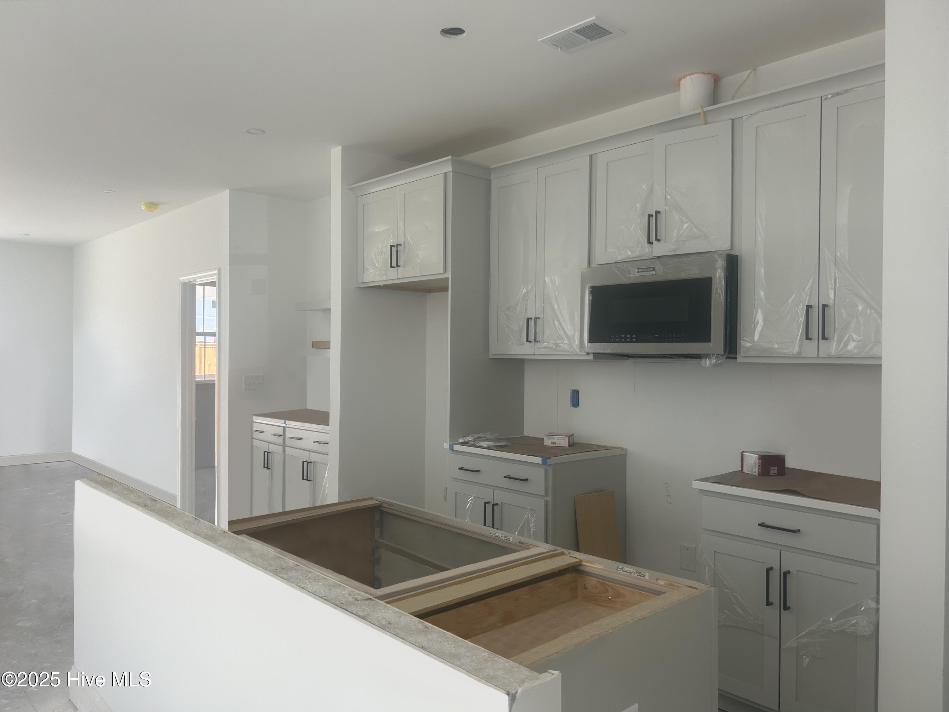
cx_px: 474
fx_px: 713
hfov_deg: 67.3
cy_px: 356
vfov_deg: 53.1
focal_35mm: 26
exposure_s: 1/224
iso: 40
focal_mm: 5.7
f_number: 1.5
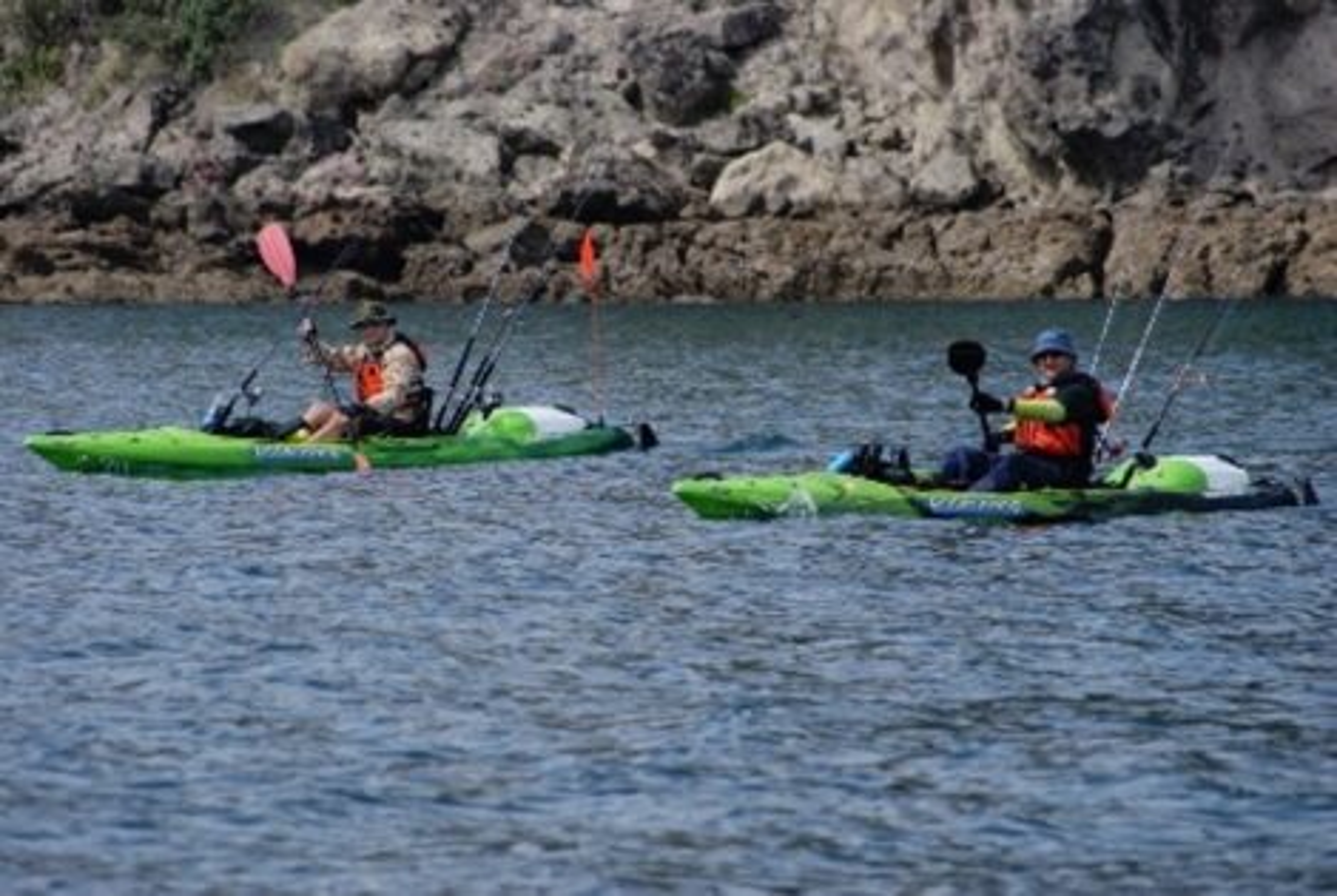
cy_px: 448
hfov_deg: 6.9
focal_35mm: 300
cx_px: 668
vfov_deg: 4.6
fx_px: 11159
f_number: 7.1
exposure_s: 1/400
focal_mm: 200
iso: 100
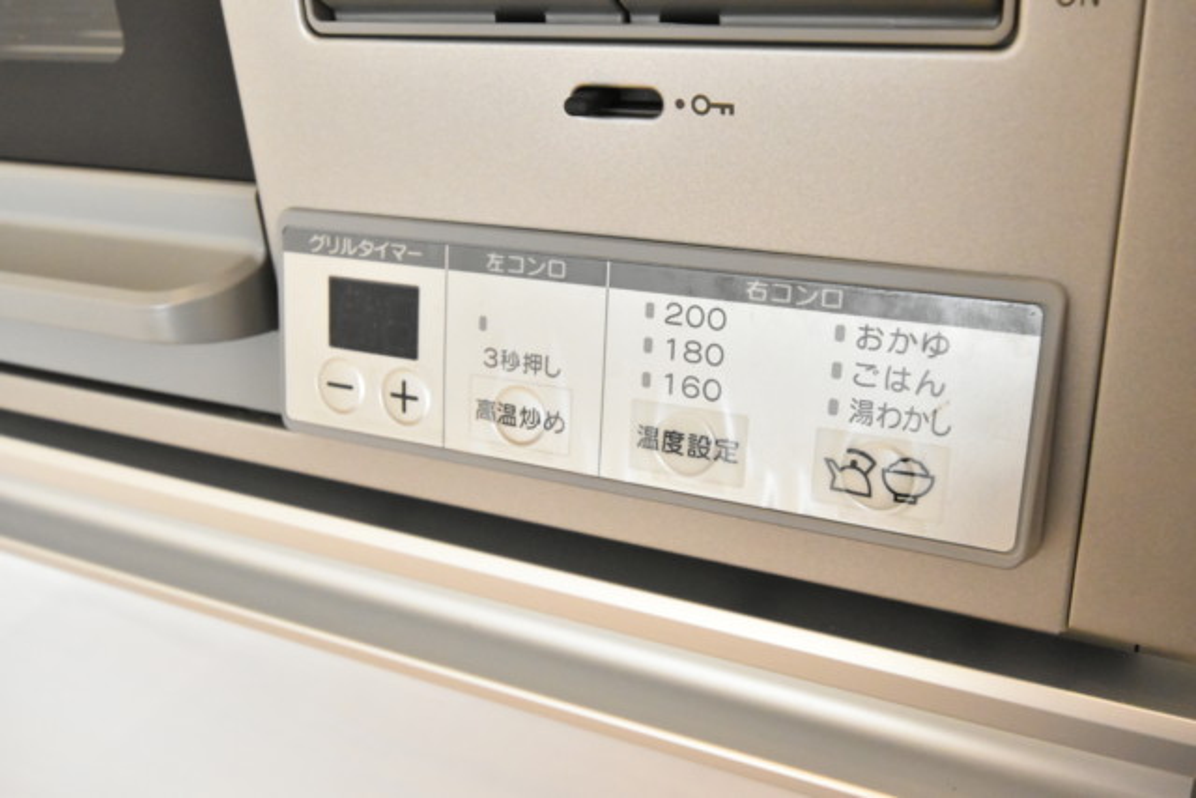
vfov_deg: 36.9
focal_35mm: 36
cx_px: 598
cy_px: 399
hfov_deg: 53.1
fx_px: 1196
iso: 6400
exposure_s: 1/320
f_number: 9
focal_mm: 24
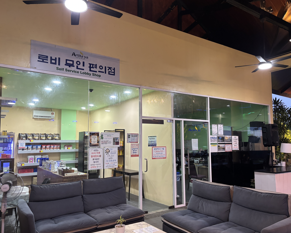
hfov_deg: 62.1
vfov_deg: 51.5
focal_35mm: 28
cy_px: 119
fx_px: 241
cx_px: 156
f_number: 1.6
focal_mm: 5.96
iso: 200
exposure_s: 1/50
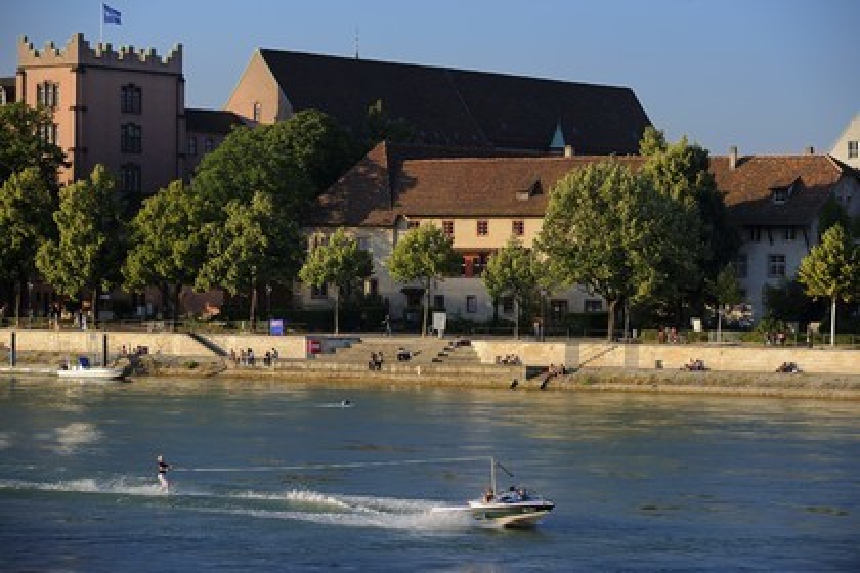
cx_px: 430
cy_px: 286
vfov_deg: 12.5
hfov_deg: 18.6
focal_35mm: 110
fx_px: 2628
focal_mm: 110
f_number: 5
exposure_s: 1/400
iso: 200
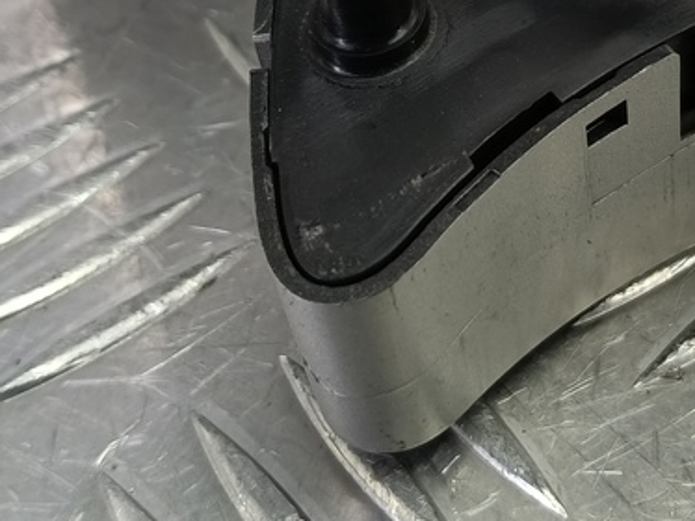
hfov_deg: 29.5
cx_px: 628
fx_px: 1264
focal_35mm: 63
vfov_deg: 22.7
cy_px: 52
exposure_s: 1/50
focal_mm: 4.11
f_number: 1.6
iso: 126
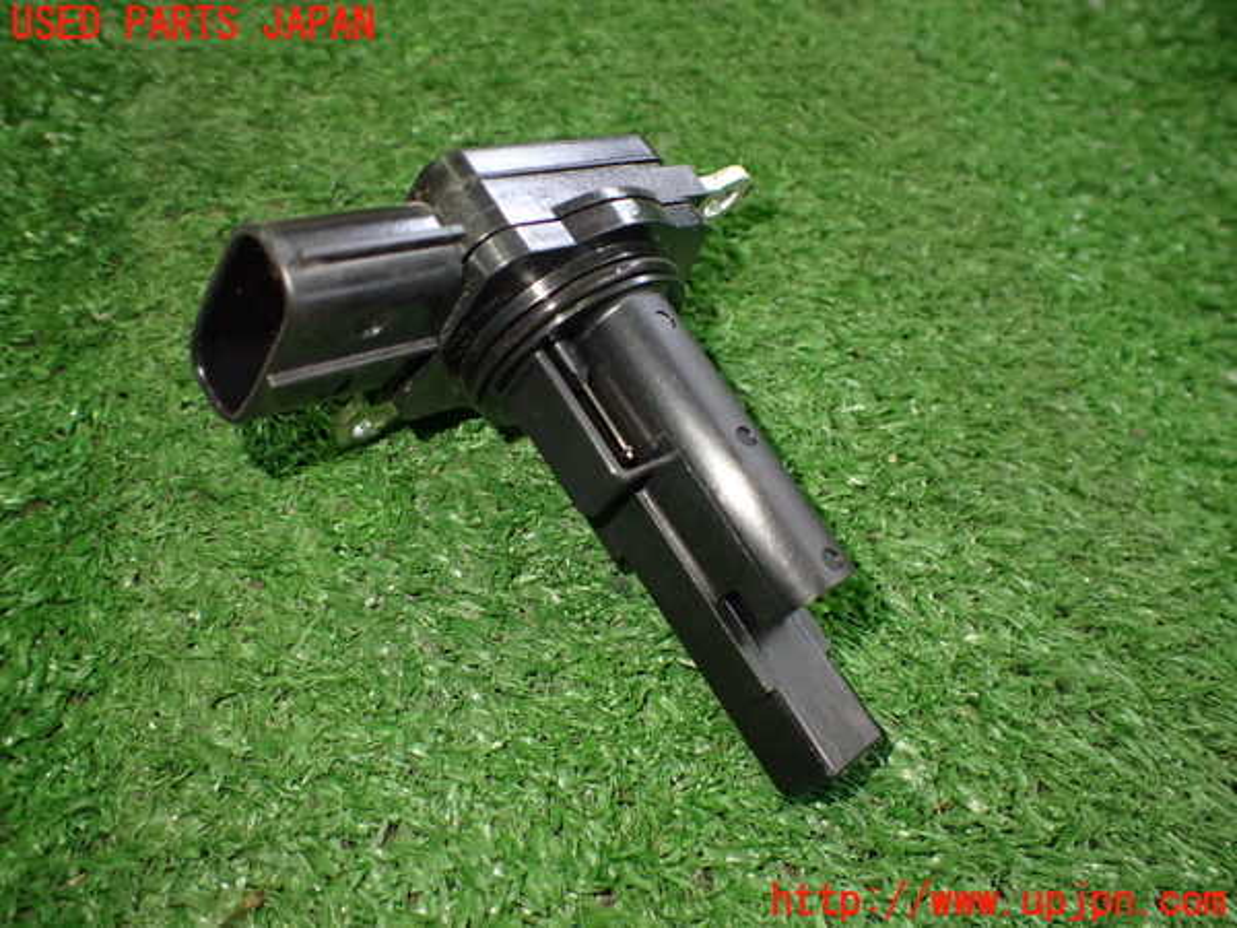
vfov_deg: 46.8
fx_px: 1072
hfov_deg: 60.0
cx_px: 618
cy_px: 464
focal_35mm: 30
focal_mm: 5.4
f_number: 2.3
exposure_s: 1/125
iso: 640
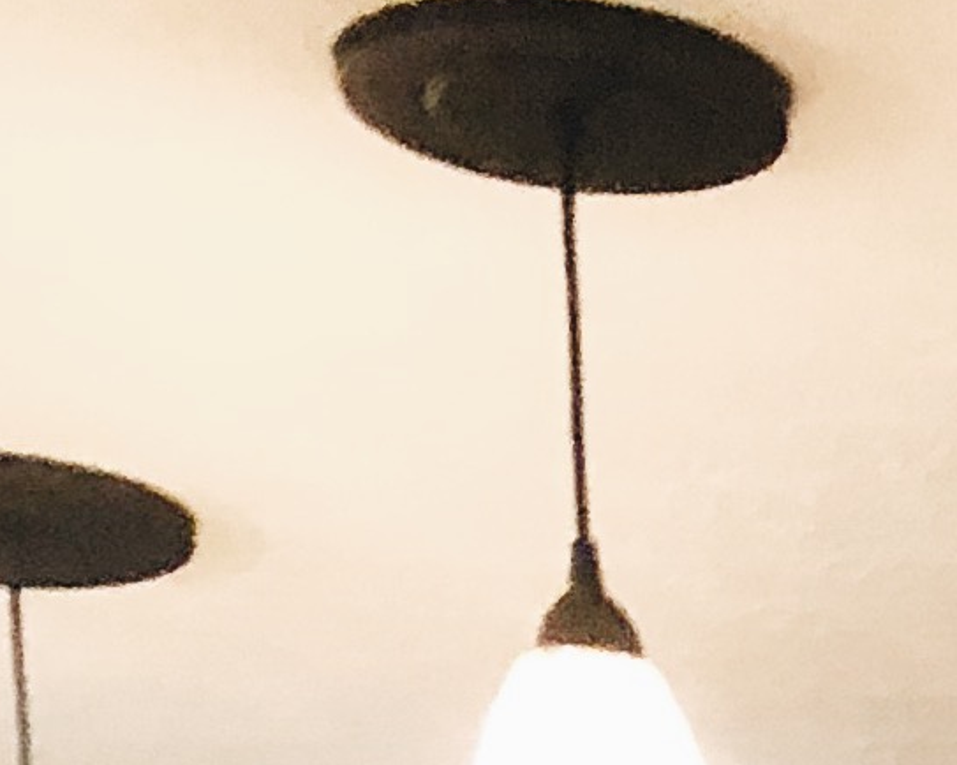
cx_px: 2311
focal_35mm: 203
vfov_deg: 5.9
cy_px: 3536
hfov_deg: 8.6
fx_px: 5748
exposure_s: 1/5
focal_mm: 3.99
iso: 100
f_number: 1.8
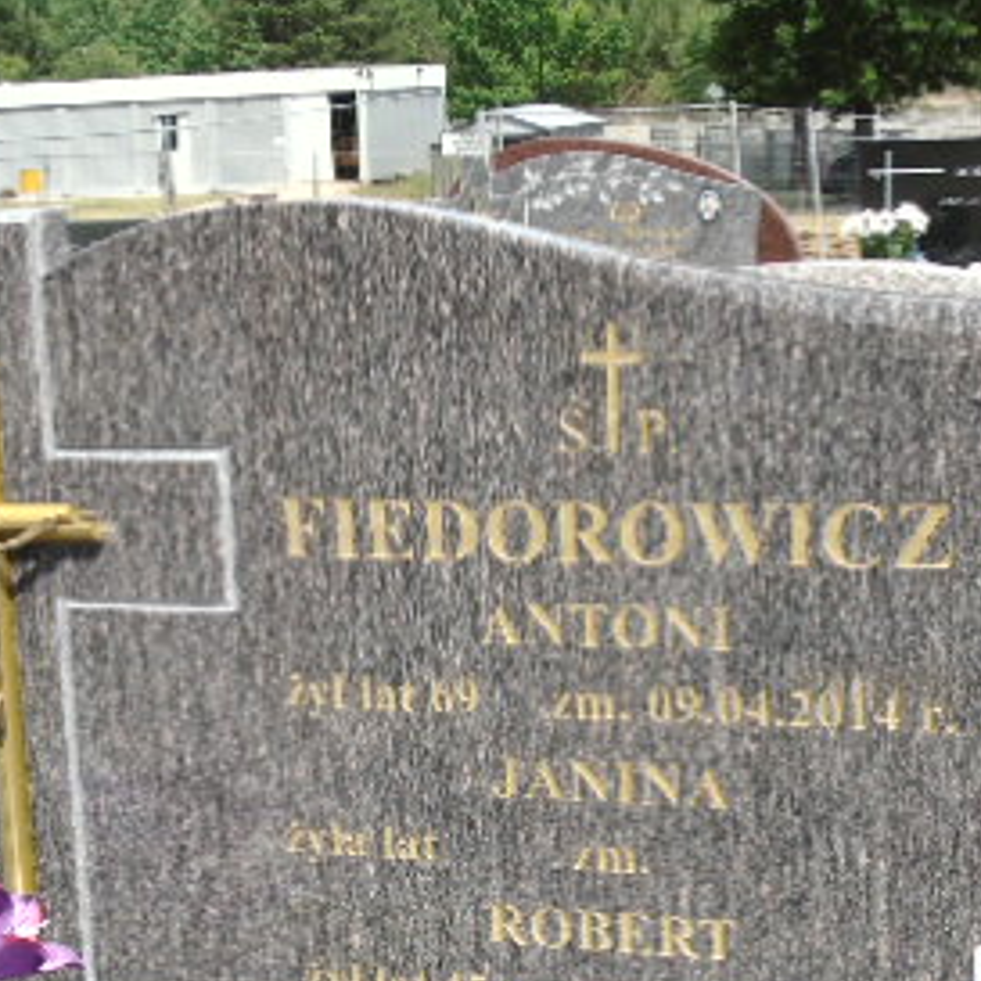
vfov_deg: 20.5
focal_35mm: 83
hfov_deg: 20.9
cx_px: 406
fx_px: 2661
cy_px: 855
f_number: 3.9
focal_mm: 7.1
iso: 80
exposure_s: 1/640
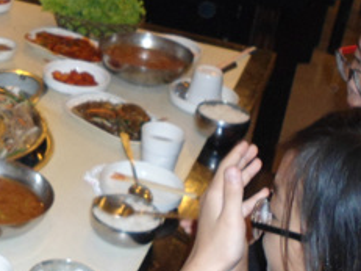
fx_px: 938
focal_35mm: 90
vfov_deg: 16.4
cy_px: 88
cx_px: -22
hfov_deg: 20.9
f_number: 2.8
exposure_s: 1/30
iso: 200
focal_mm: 4.7
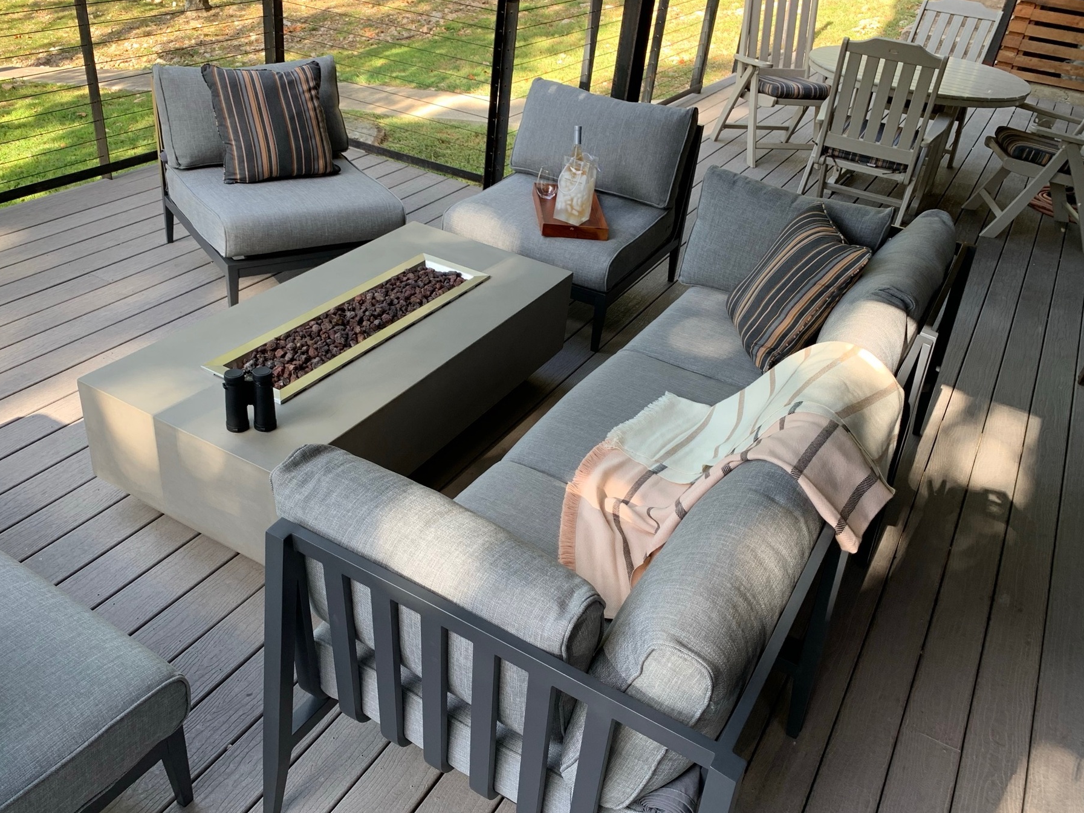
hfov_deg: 61.6
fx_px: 908
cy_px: 428
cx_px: 496
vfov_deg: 48.2
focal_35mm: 29
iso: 25
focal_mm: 4.25
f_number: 1.8
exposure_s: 1/122
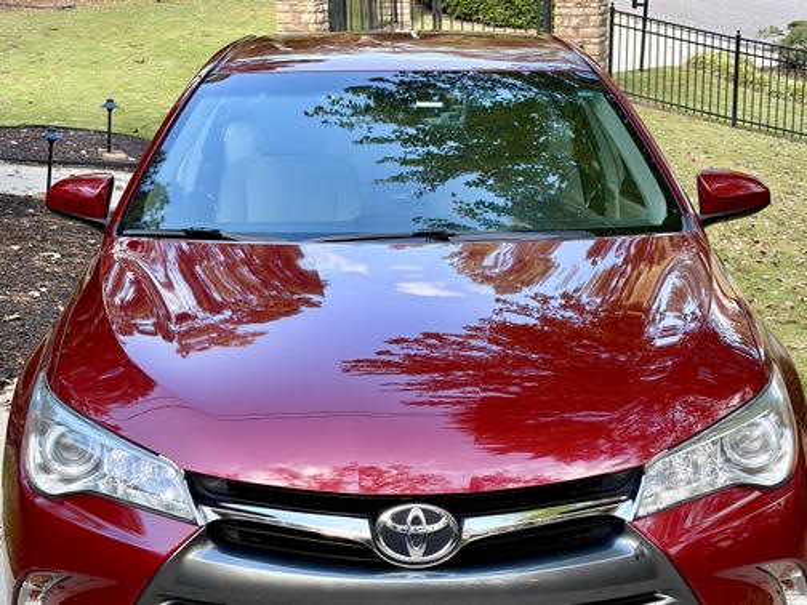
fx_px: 1026
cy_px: 302
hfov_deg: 42.9
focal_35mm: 44
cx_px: 404
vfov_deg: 32.9
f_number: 1.78
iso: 64
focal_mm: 6.76
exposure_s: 1/399
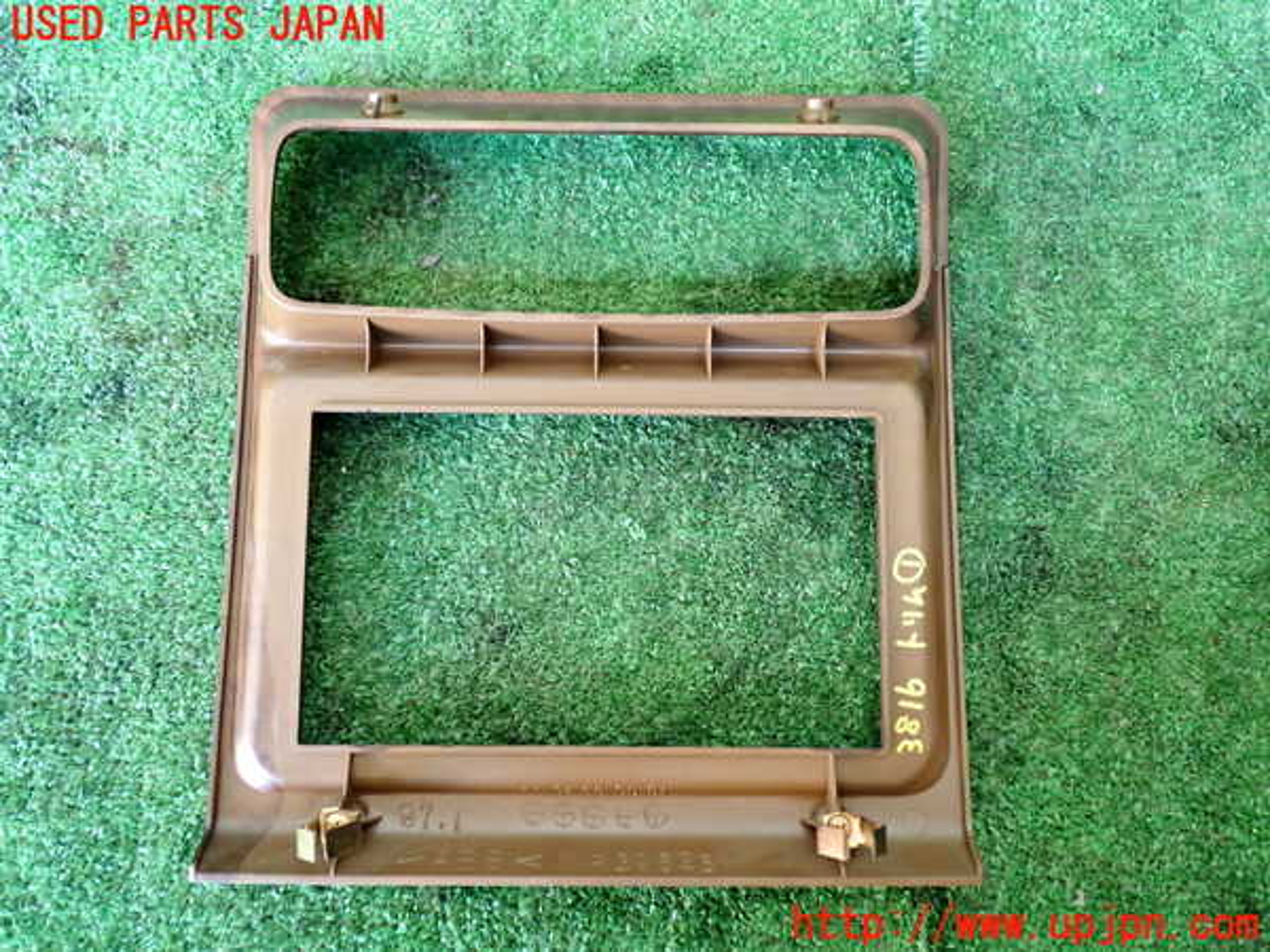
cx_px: 635
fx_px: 1101
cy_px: 476
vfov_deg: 46.8
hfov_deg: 60.0
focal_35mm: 30
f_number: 2.3
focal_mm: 5.4
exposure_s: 1/40
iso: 400
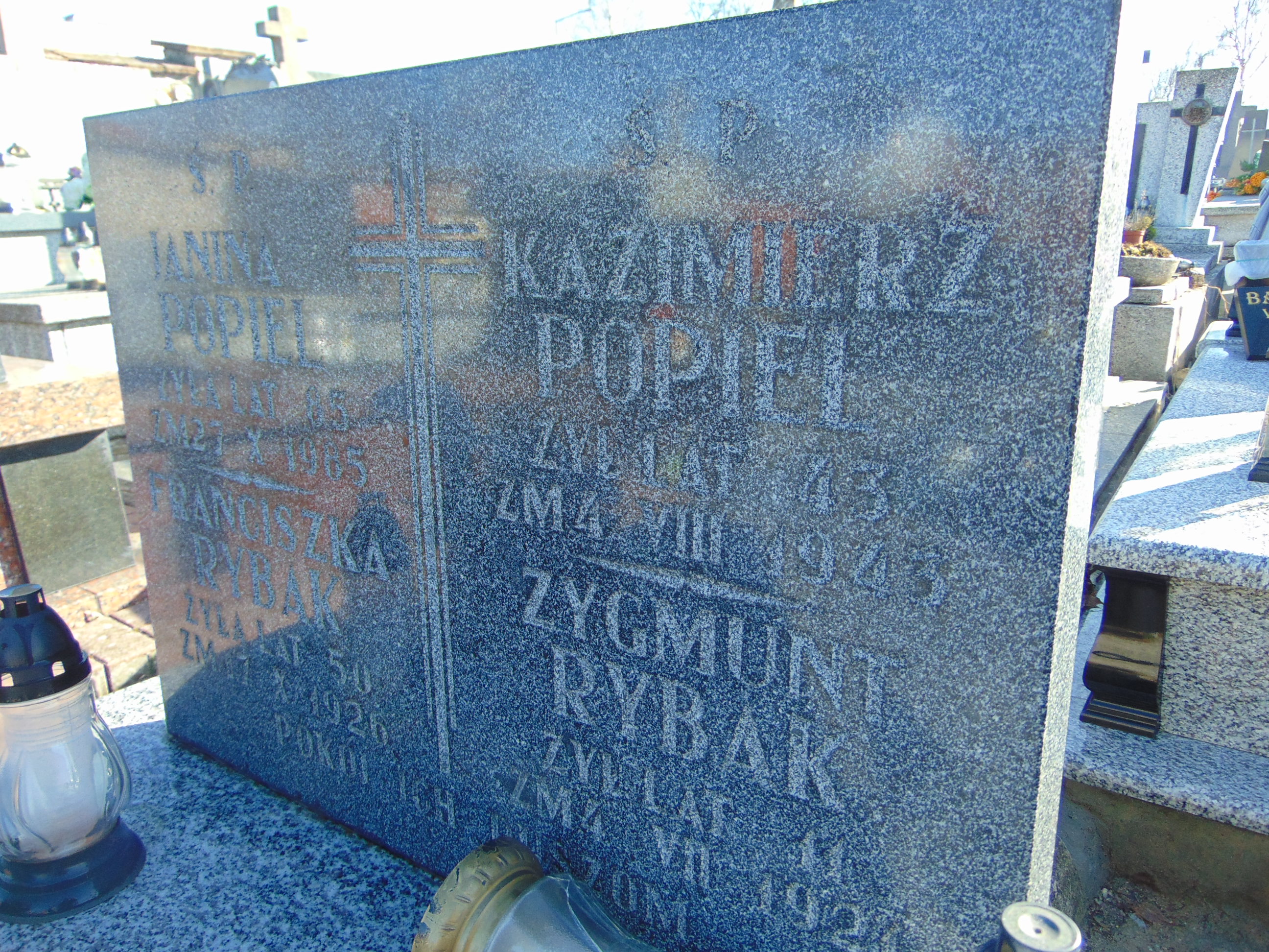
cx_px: 634
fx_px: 916
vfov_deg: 54.9
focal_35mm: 25
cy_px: 476
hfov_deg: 69.4
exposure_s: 1/200
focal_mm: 4.5
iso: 80
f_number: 3
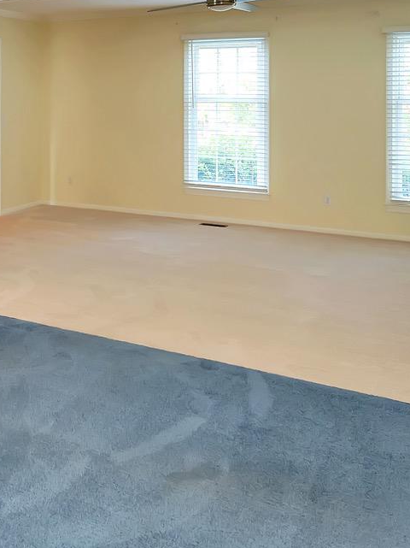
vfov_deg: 42.7
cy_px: 149
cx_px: -25
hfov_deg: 30.5
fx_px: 680
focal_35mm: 43
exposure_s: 1/60
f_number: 4
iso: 720
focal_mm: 14
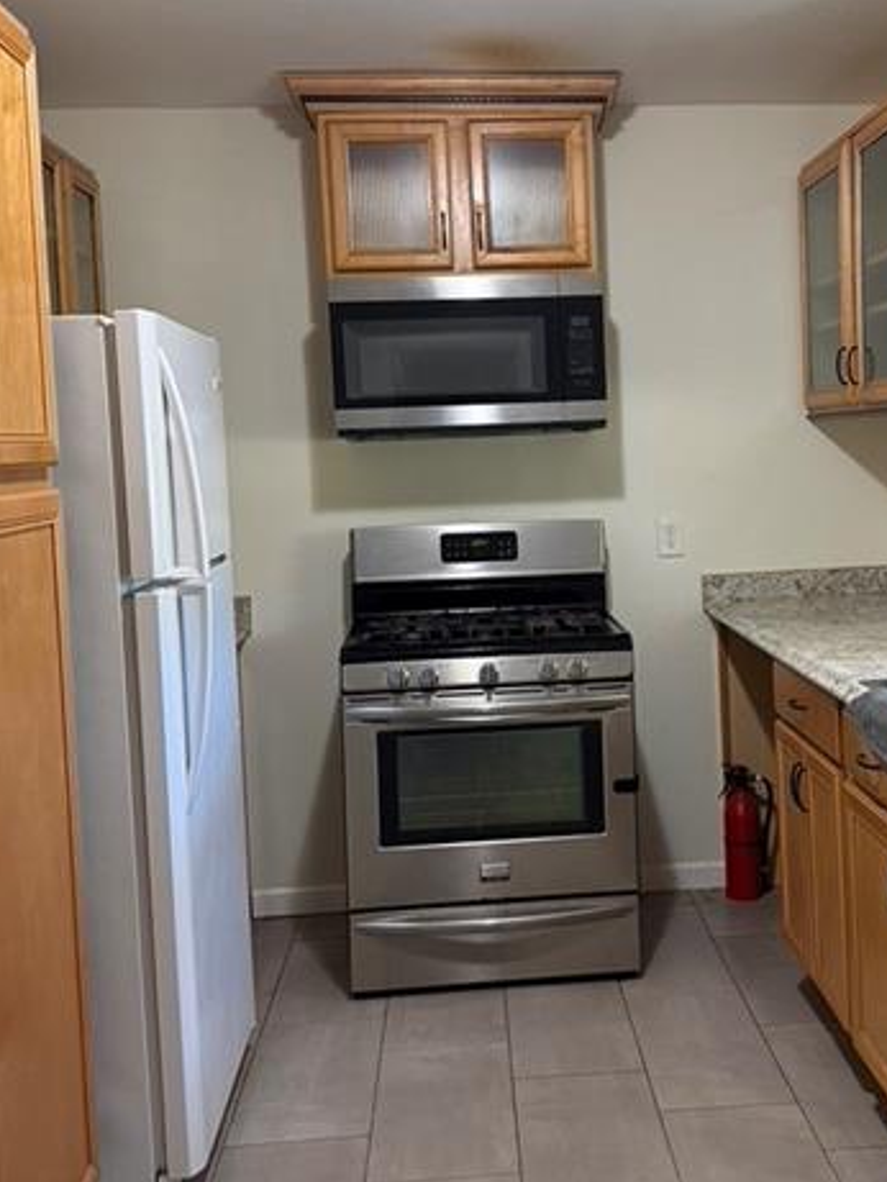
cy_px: 528
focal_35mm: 40
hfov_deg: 35.6
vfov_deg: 46.7
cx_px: 592
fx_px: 1366
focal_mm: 6.76
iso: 400
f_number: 1.78
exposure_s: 1/60
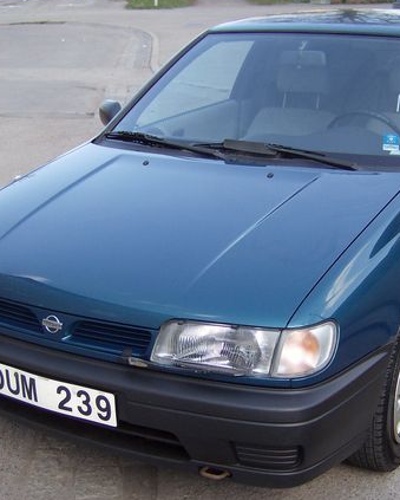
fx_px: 783
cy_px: 267
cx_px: 236
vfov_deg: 35.3
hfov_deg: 28.6
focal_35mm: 53
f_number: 2.8
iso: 100
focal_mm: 6
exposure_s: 1/390
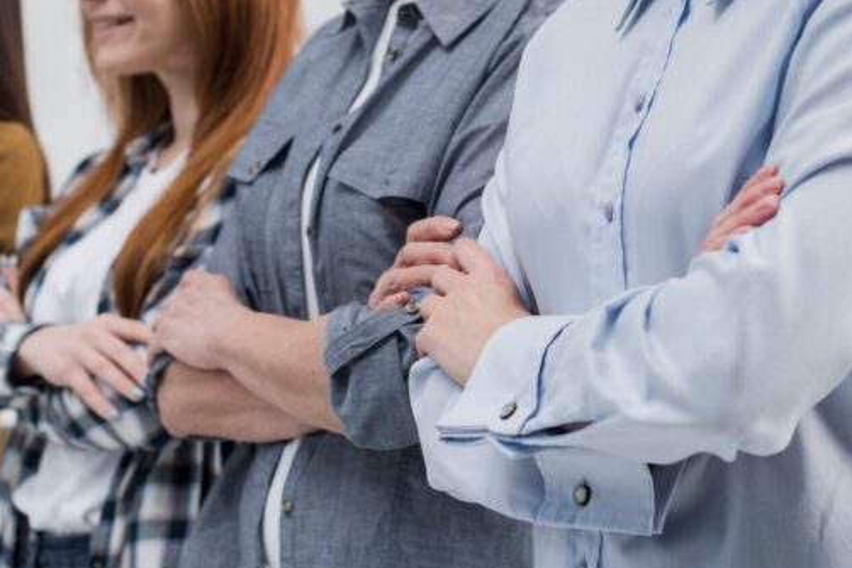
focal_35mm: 102
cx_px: 367
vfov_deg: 13.3
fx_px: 2415
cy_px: 7
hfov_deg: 20.0
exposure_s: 1/160
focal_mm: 50
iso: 320
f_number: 3.5
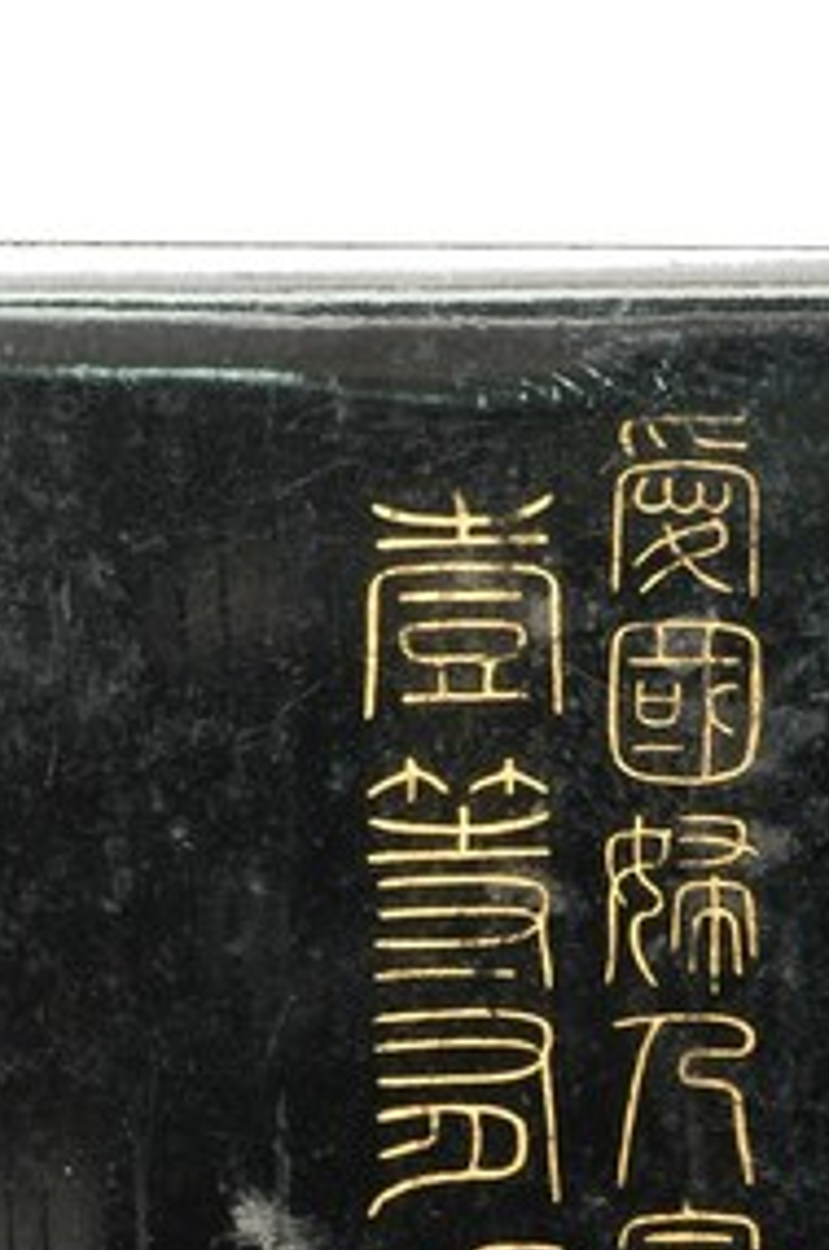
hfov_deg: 6.8
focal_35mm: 202
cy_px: 1311
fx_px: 7002
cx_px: 472
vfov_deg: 10.1
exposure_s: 1/4
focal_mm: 60
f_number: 8
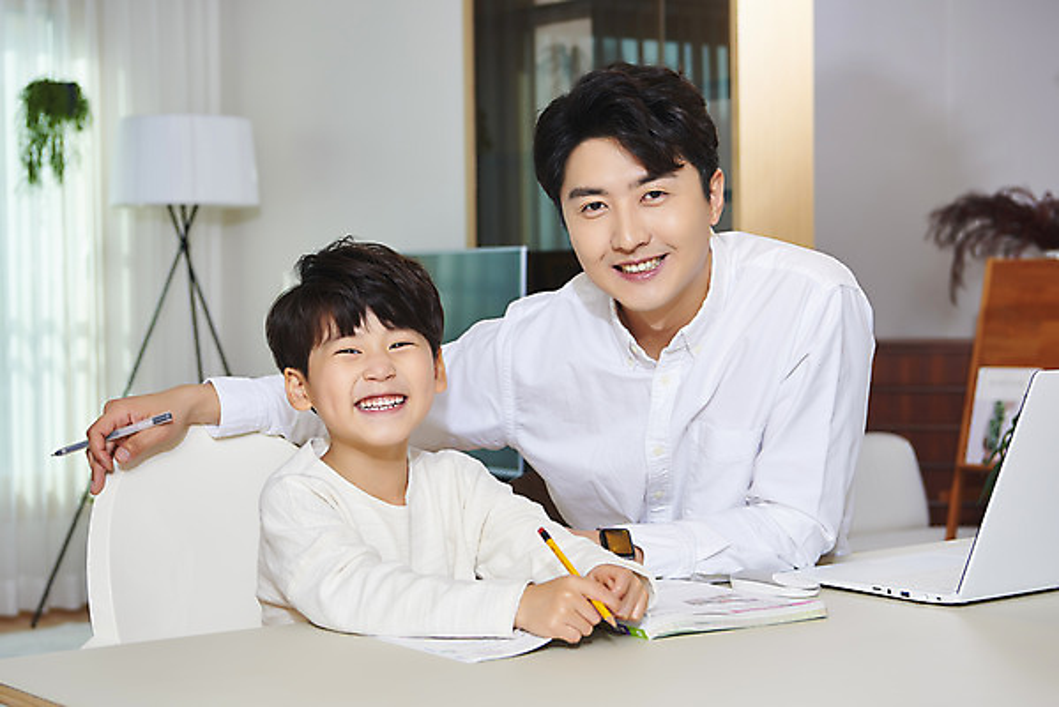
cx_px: 530
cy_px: 354
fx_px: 1825
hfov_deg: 32.4
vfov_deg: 21.9
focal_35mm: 62
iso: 200
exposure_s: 1/80
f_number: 5.6
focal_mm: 62
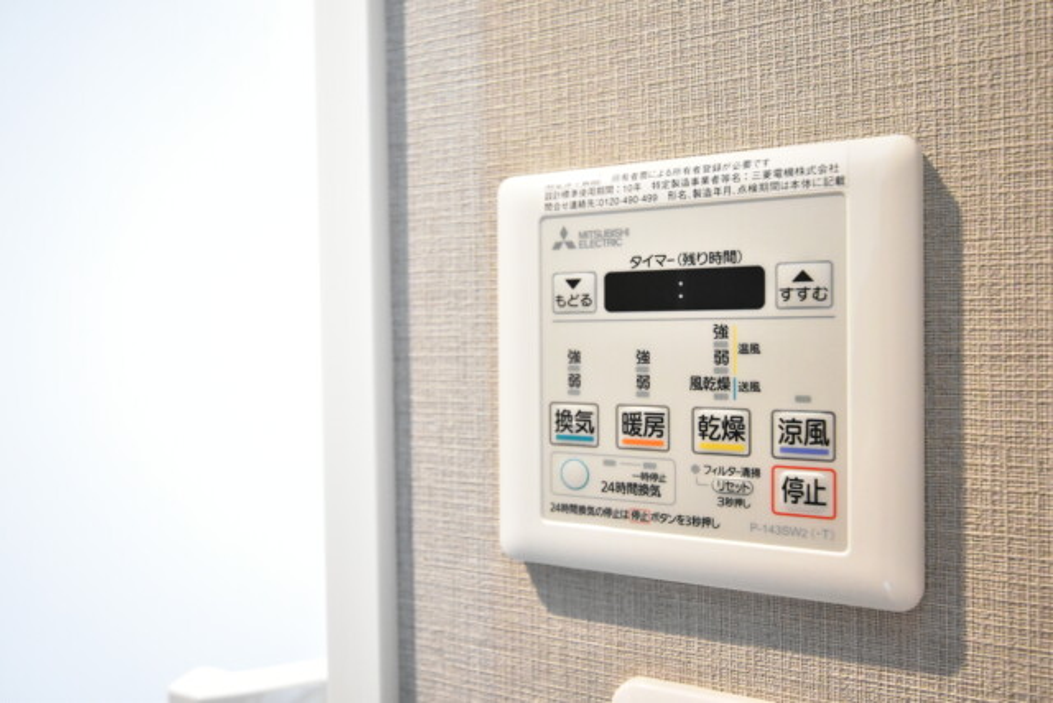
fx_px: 790
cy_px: 352
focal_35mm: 27
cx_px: 526
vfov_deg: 48.0
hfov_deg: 67.4
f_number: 4.2
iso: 6400
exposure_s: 1/100
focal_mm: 18
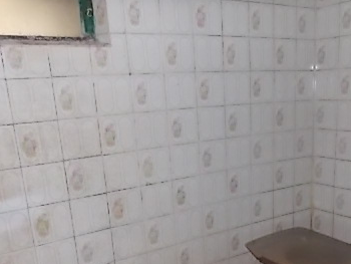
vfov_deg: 33.5
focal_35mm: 42
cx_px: 208
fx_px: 426
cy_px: 206
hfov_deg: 44.6
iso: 200
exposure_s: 1/30
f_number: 3.1
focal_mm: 4
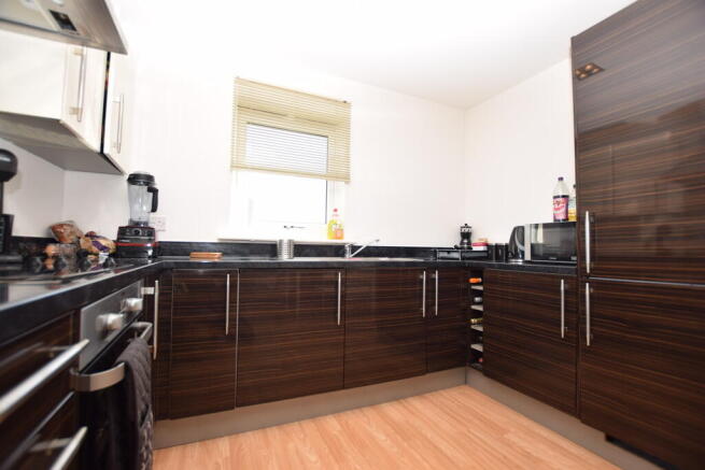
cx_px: 352
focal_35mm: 15
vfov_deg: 77.4
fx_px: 294
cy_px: 235
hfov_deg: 100.4
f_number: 3.5
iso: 100
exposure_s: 1/160
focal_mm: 10
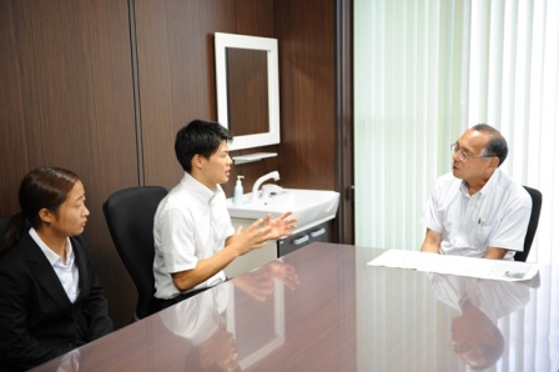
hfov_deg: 44.5
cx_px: 280
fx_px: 683
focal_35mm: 44
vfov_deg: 30.5
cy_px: 186
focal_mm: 44
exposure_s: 1/25
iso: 200
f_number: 2.8
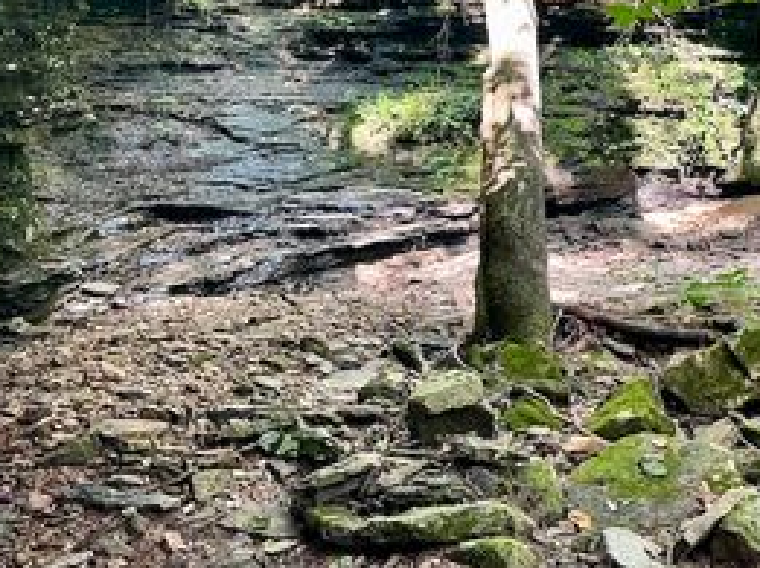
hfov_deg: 42.4
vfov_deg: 32.7
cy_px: 124
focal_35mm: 43
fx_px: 943
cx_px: 581
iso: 125
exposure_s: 1/84
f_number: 1.6
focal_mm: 4.2
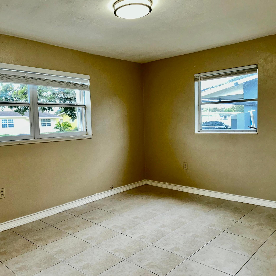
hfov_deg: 54.8
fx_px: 262
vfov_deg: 55.6
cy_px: 136
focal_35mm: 29
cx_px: 100
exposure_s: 1/120
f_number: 1.78
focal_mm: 6.86
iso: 100
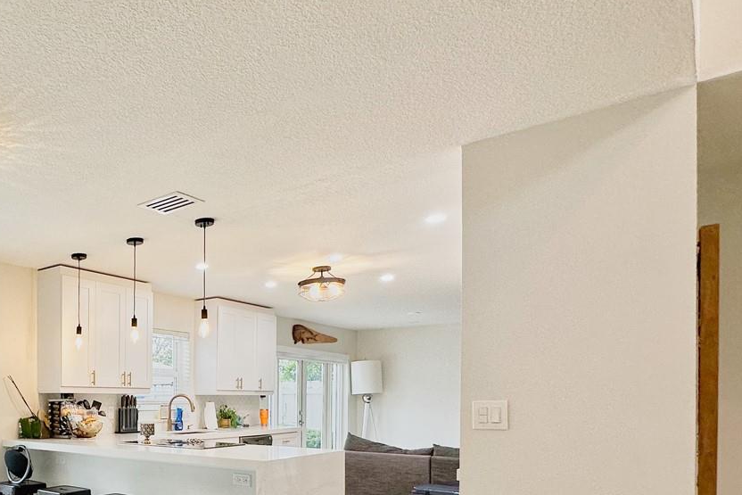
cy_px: 417
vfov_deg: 43.6
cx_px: 73
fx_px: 577
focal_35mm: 28
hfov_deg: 56.4
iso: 100
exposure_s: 1/120
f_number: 2.2
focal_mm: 2.22
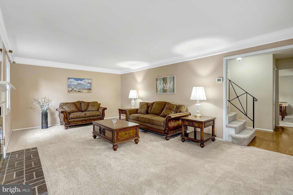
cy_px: 98
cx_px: 146
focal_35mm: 16
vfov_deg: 73.7
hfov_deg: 96.7
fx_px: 130
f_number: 8
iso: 1250
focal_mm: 16
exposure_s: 1/10
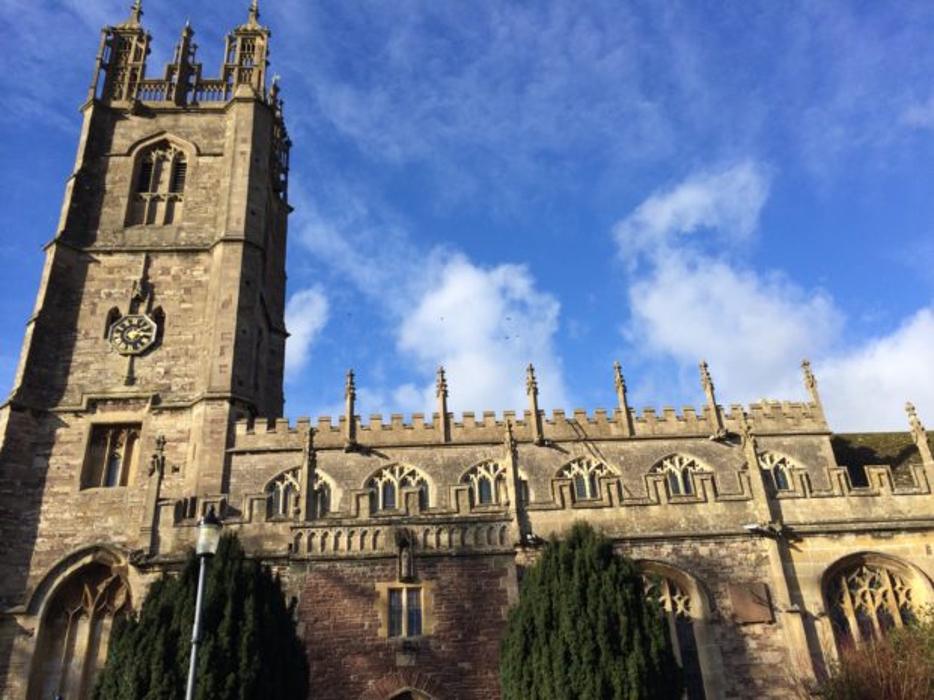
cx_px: 467
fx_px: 809
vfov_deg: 46.8
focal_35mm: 30
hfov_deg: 60.0
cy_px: 350
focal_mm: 4.12
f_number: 2.2
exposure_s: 1/1466
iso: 32
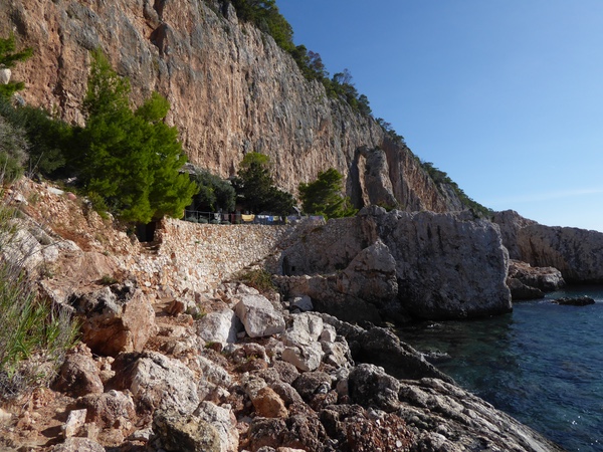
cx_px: 302
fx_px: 418
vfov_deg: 56.8
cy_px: 226
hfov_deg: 71.6
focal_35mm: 24
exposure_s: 1/800
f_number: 4
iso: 80
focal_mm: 4.3
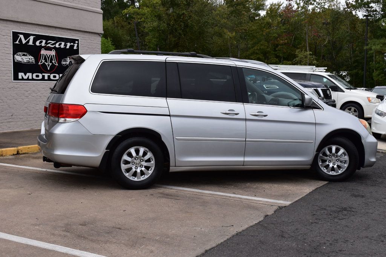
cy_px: 128
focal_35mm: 48
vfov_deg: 28.1
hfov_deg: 41.1
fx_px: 514
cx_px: 193
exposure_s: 1/400
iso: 400
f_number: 11
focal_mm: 32
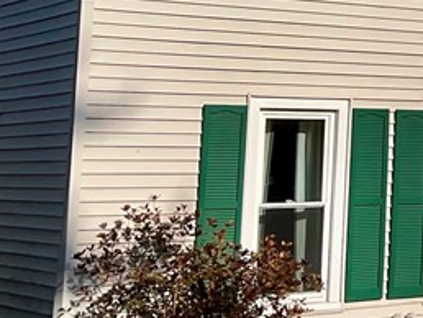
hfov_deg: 15.2
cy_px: -62
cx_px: 721
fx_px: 1407
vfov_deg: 12.6
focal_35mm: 115
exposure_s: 1/3322
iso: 16
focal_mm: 3
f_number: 1.8
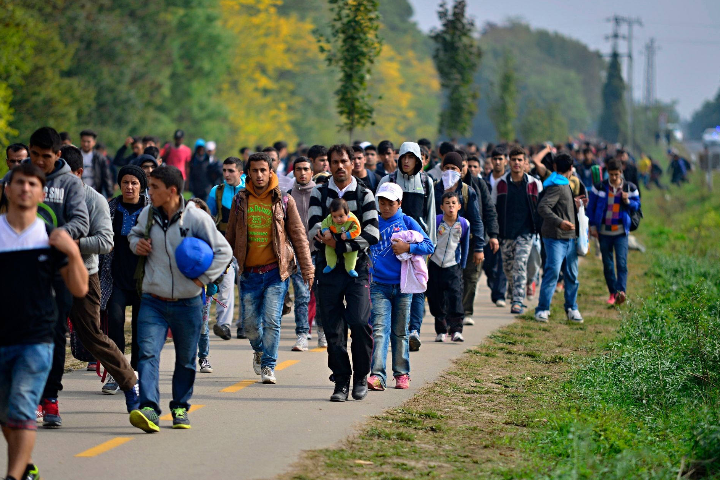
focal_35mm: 225
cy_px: 245
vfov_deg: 6.1
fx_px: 4497
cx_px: 361
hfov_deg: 9.2
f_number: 2.8
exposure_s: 1/2500
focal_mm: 200
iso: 100
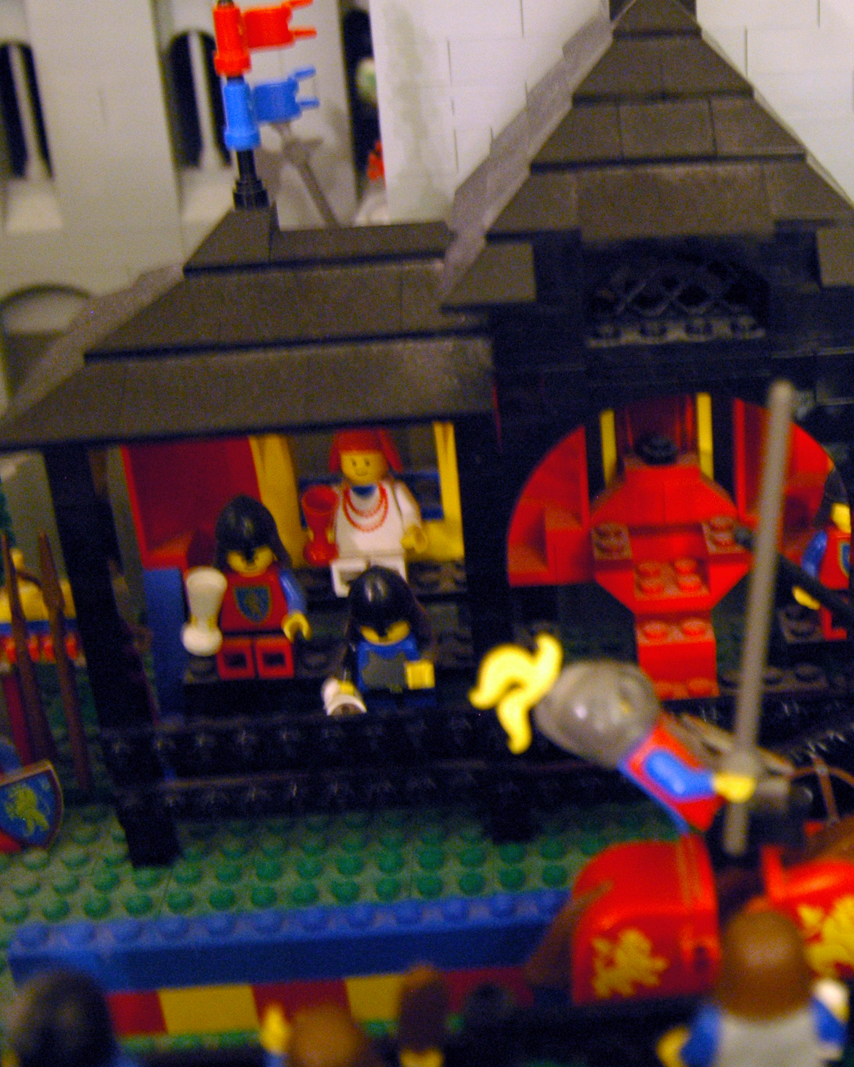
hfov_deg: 28.7
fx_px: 1611
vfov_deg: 36.7
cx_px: 749
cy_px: 532
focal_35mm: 51
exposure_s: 1/8
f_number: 3.5
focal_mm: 24
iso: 1600
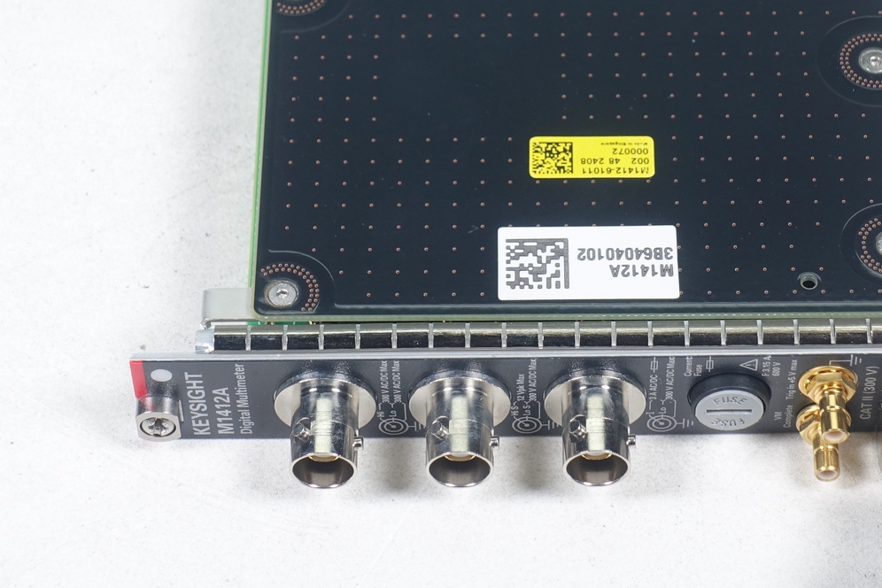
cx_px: 498
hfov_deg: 14.2
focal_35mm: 144
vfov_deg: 9.5
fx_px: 3528
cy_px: 66
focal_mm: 25.7
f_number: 5.6
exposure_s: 1/125
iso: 125
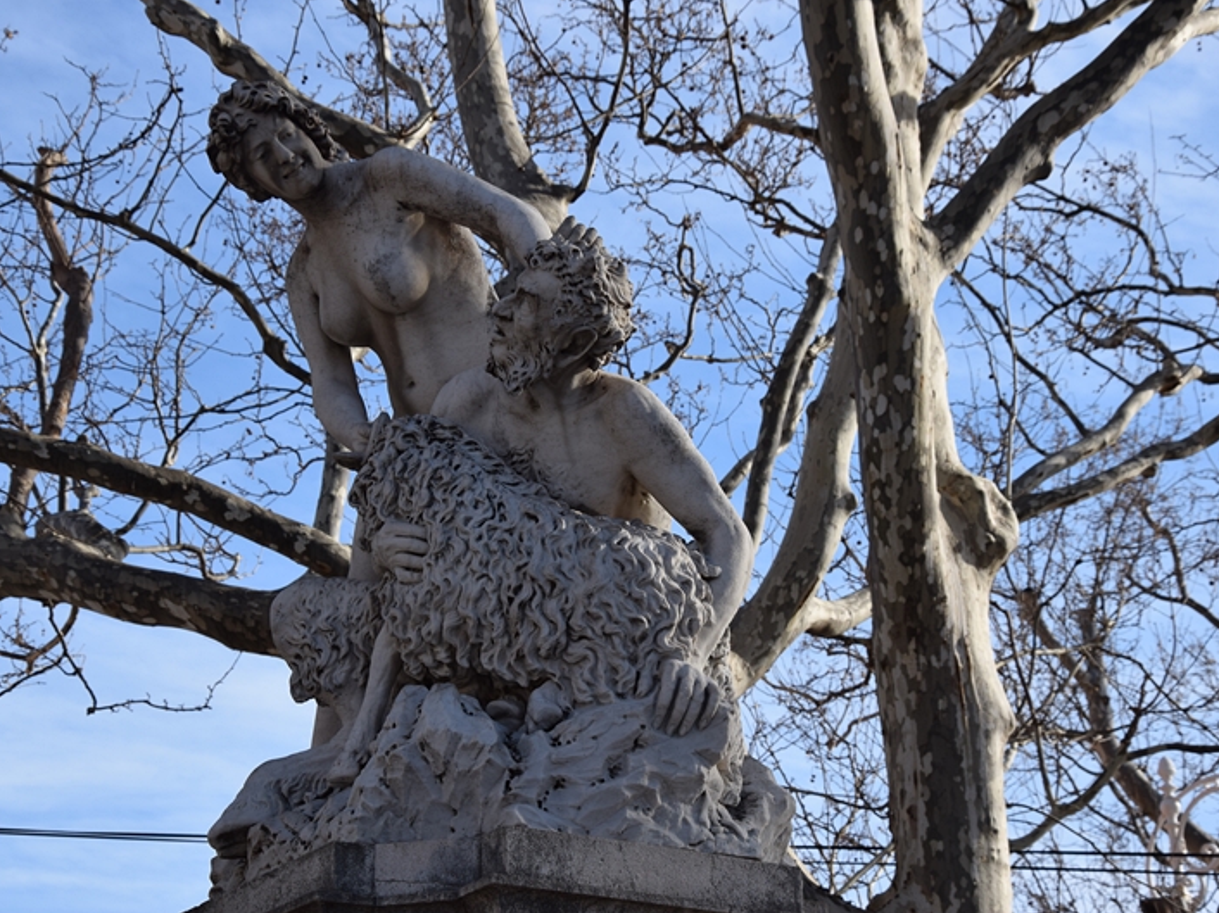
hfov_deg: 23.0
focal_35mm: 85
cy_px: 456
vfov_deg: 17.4
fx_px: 2992
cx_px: 603
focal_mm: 52
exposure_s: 1/400
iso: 200
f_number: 10
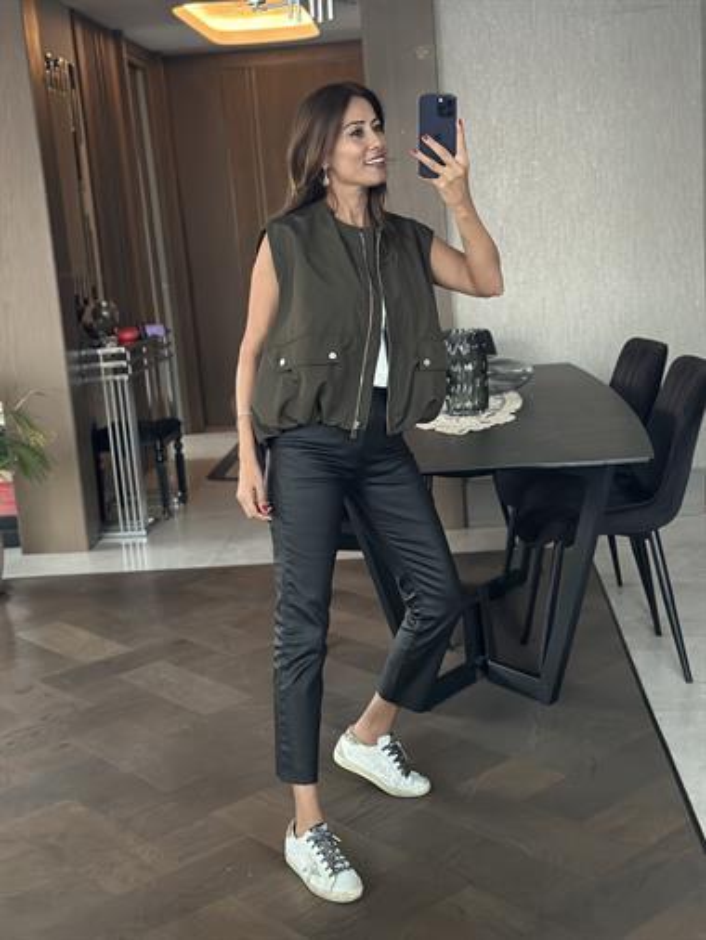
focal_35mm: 48
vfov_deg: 39.6
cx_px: 353
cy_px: 470
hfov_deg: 30.3
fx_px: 1304
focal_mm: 6.86
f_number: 1.78
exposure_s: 1/30
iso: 800
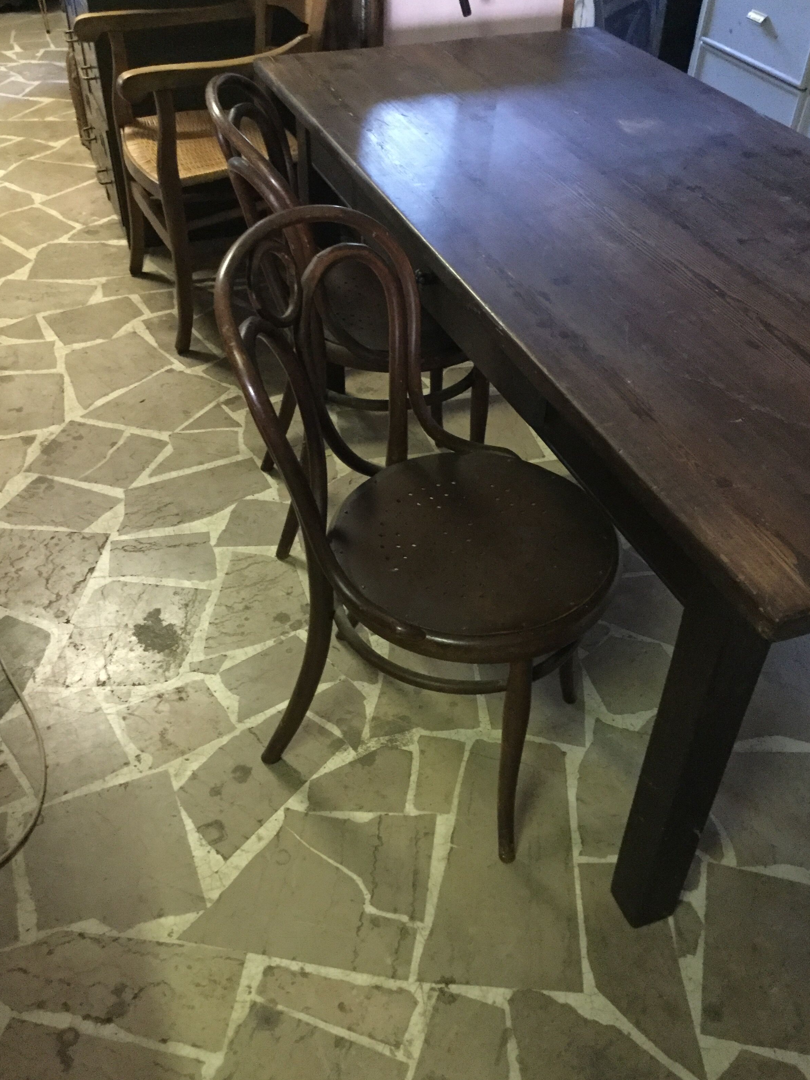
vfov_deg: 56.8
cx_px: 405
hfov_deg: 44.2
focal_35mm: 32
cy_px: 549
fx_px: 998
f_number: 2.4
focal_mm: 3.3
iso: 640
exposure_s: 1/17
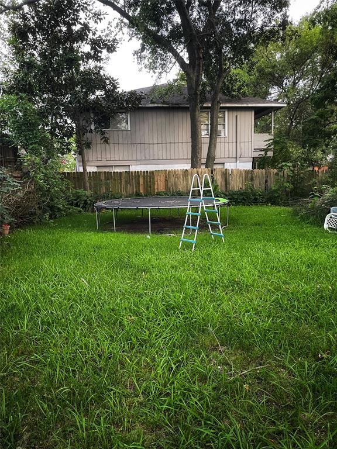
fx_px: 337
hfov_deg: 53.1
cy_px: 224
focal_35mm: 26
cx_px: 168
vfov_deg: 67.3
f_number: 1.6
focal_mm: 4.2
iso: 250
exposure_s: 1/60
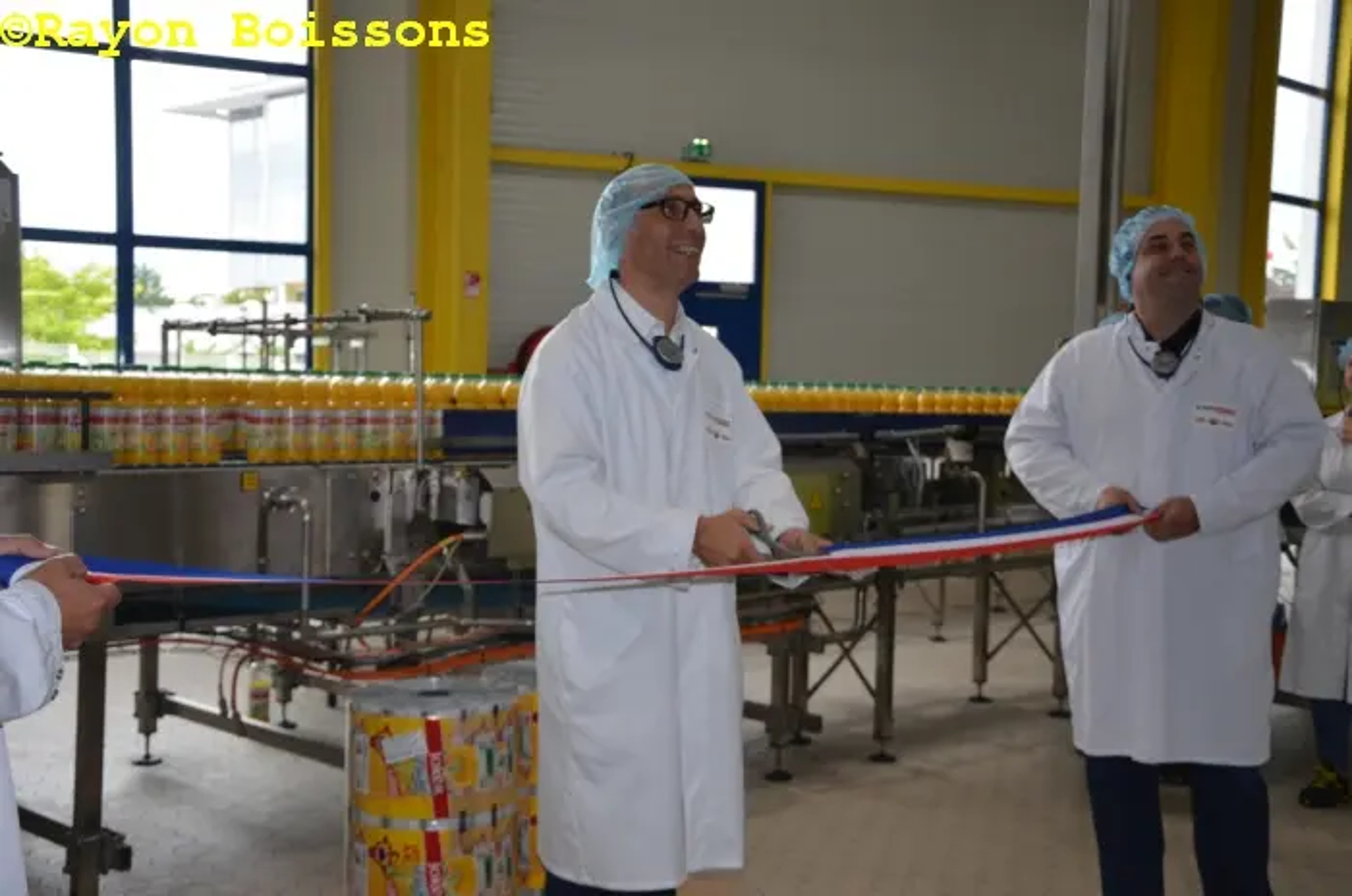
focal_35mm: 42
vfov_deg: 31.8
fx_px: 1574
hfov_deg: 46.5
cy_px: 448
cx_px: 676
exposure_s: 1/125
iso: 360
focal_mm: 28
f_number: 4
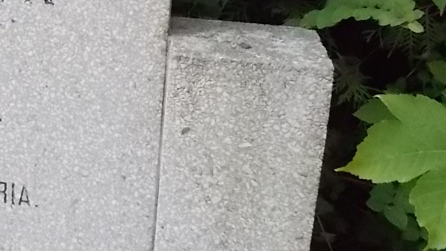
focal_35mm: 63
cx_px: -9
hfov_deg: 30.7
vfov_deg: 18.8
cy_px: 23
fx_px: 745
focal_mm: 4.6
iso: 400
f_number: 8
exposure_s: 1/250
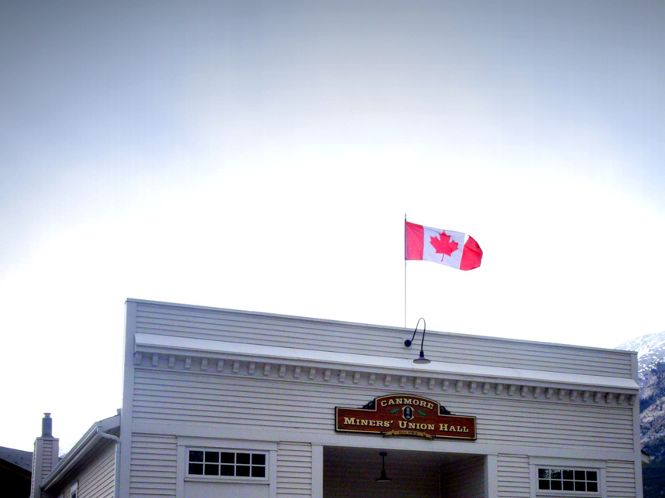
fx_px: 1037
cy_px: 425
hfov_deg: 35.4
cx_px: 399
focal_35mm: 54
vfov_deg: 26.3
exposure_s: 1/640
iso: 80
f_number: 3.5
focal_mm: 4.92
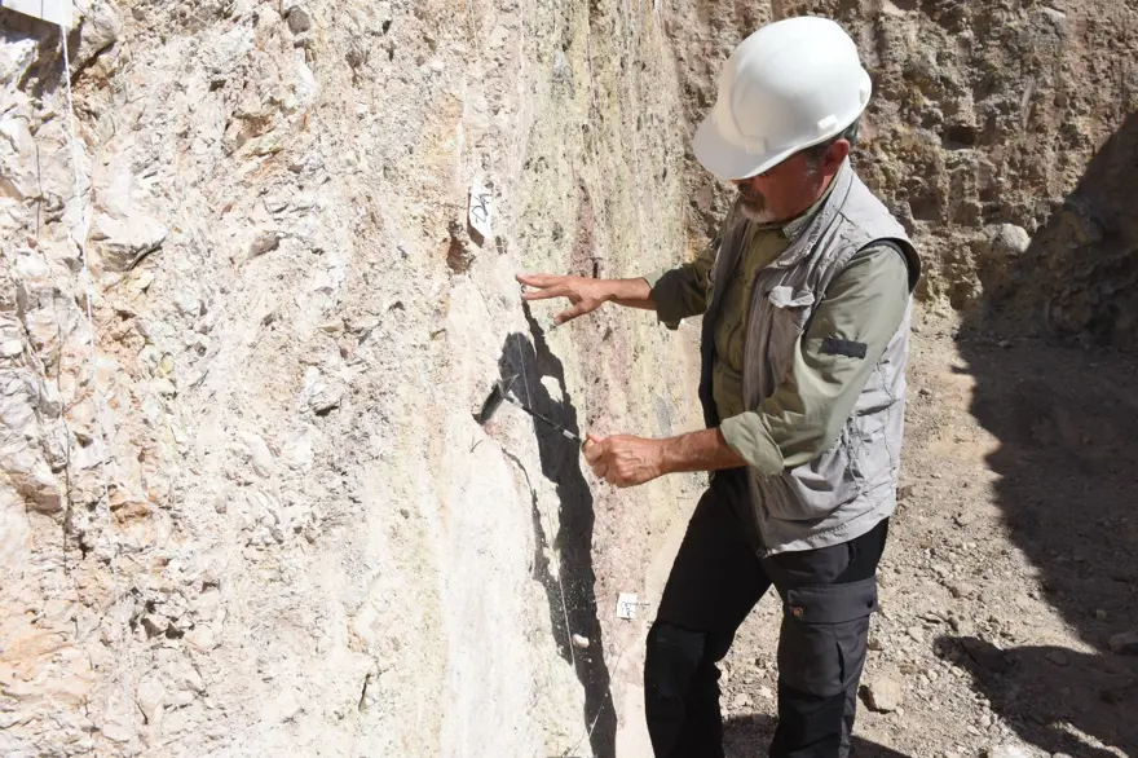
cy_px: 379
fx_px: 853
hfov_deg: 67.4
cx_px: 569
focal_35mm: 27
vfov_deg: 47.9
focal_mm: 18
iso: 640
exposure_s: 1/1000
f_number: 10
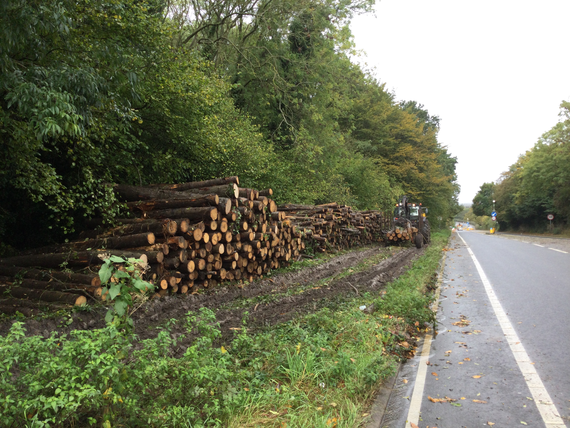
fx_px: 510
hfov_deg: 58.4
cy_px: 214
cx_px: 285
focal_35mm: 31
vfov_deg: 45.4
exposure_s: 1/100
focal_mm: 3.3
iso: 40
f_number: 2.4
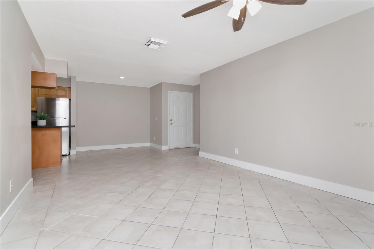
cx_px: 187
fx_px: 171
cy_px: 124
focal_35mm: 16
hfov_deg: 95.0
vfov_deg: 72.0
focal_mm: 11
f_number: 9
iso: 800
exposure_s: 1/200
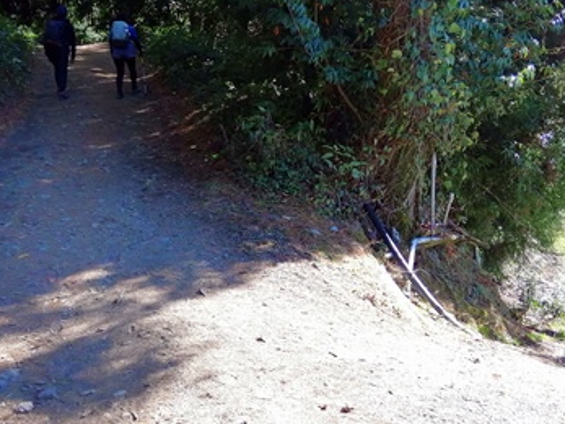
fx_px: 734
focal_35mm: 45
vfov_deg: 32.1
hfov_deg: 42.0
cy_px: 192
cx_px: 247
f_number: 2.2
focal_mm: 3.81
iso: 50
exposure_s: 1/120
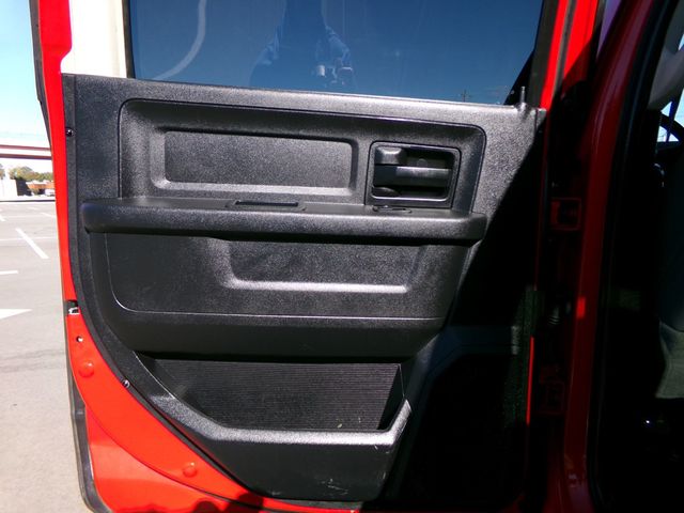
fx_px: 474
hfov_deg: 71.6
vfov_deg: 56.8
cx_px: 342
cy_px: 256
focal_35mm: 24
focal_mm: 4.3
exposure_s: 1/400
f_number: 3.7
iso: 100
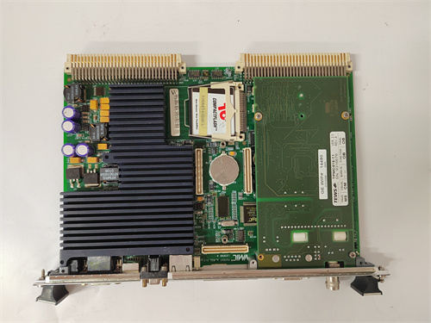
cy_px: 162
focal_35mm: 23
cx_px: 216
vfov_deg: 58.9
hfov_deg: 73.9
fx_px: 286
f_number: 1.9
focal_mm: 5.52
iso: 1484
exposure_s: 1/50
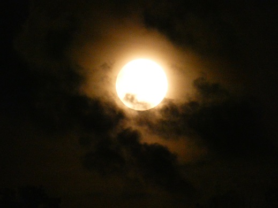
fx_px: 5781
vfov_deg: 2.1
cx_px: 139
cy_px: 104
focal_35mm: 720
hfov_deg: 2.8
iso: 2000
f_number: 6.4
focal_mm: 129
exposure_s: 1/8
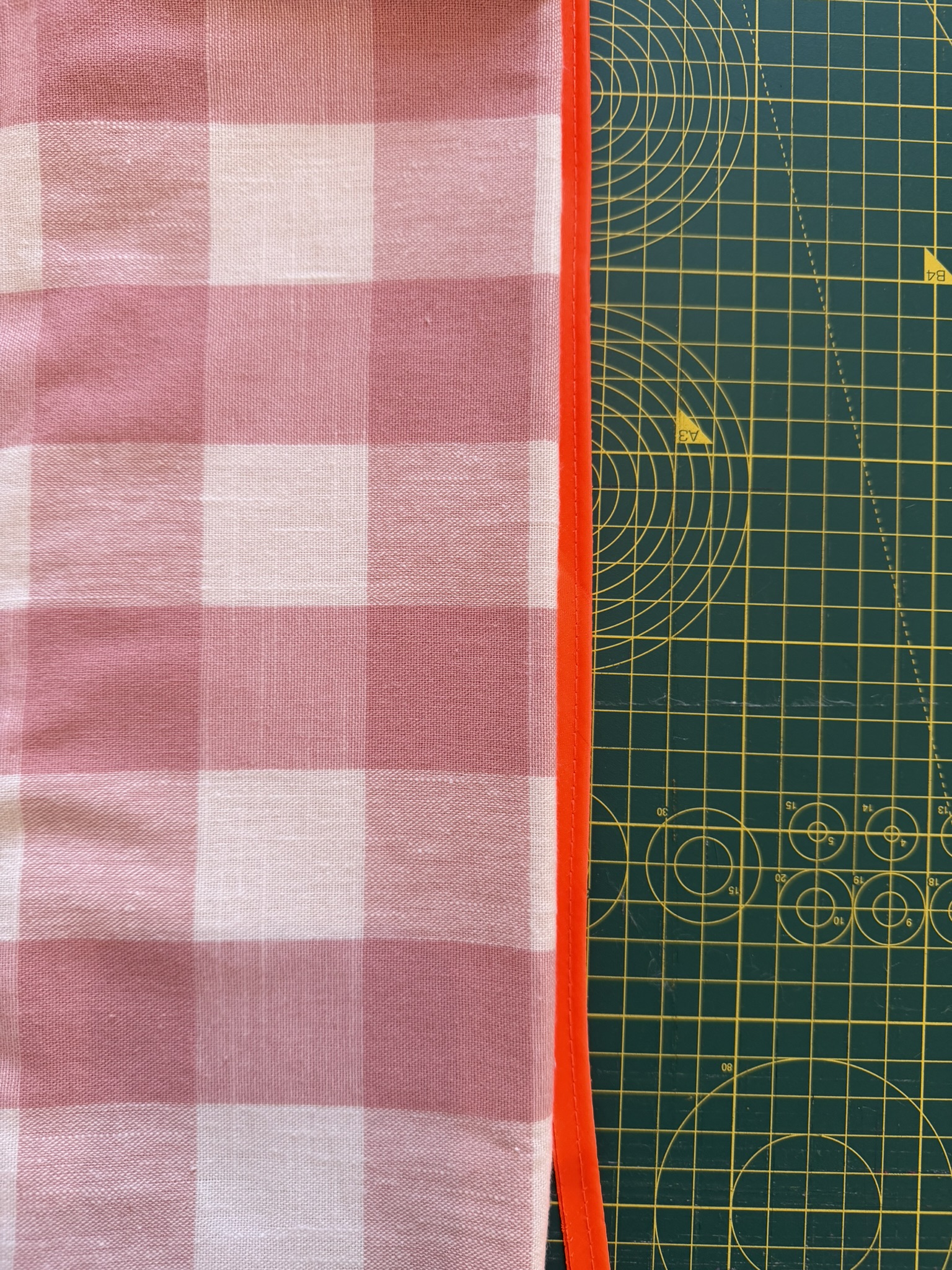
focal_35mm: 24
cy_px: 635
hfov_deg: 56.8
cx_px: 476
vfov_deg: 71.6
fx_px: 880
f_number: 1.78
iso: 160
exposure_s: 1/50
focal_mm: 6.76
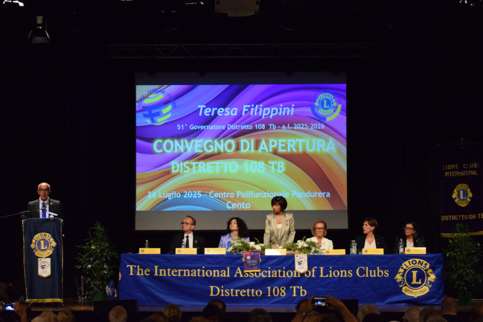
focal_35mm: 105
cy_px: 161
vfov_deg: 13.0
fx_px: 1409
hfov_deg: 19.5
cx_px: 242
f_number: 4.5
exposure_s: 1/125
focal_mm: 70
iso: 4000
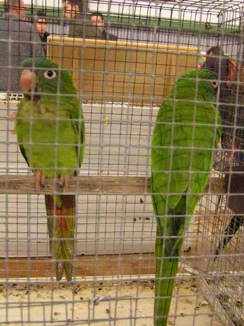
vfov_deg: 44.8
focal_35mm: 42
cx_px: 122
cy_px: 161
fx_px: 395
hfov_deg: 34.3
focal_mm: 6.8
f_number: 2.8
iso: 200
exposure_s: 1/8
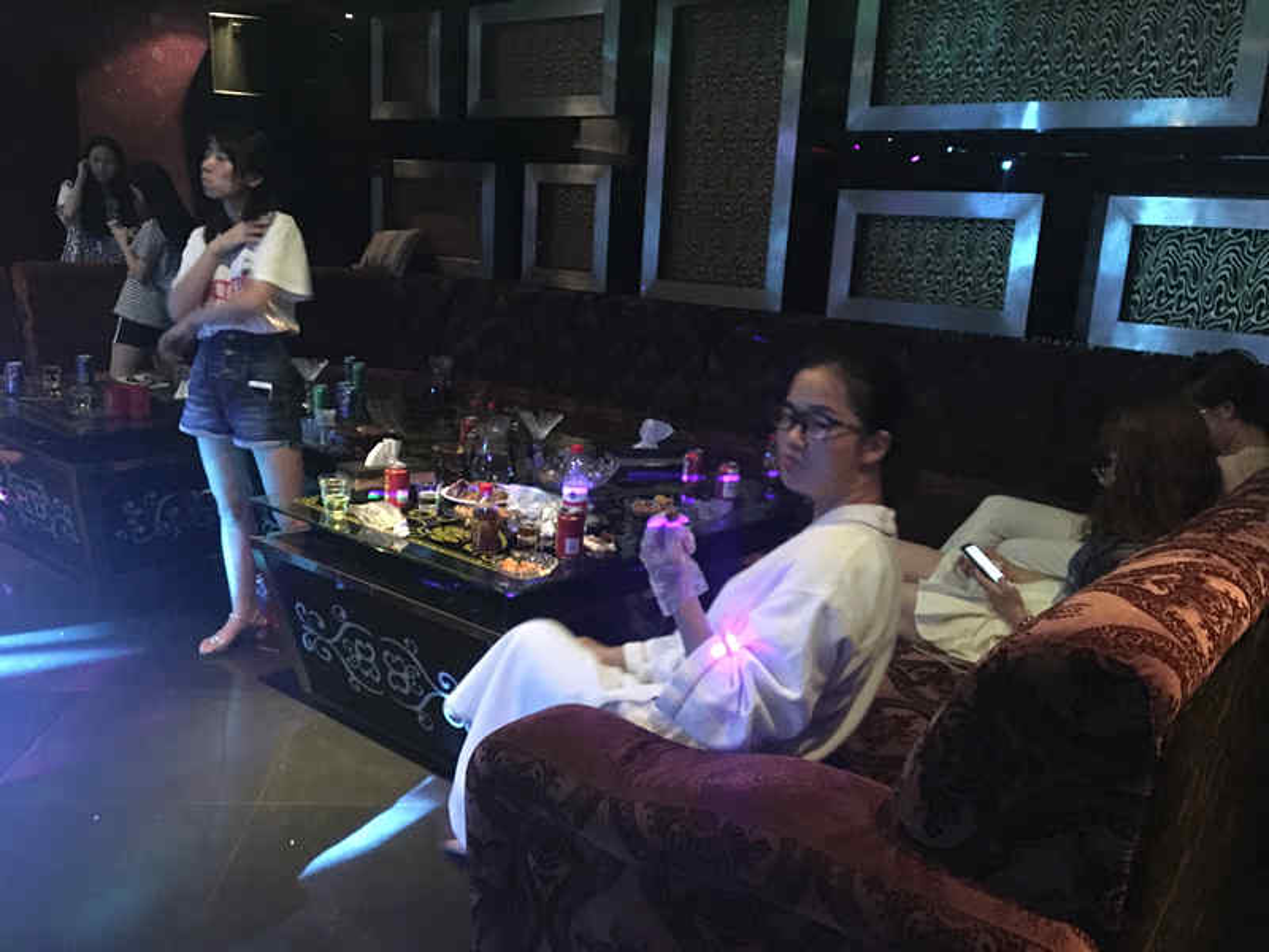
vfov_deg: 48.2
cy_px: 476
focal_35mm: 29
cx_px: 634
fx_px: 1063
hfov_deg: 61.7
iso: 800
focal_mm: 4.15
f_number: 2.2
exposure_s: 1/17
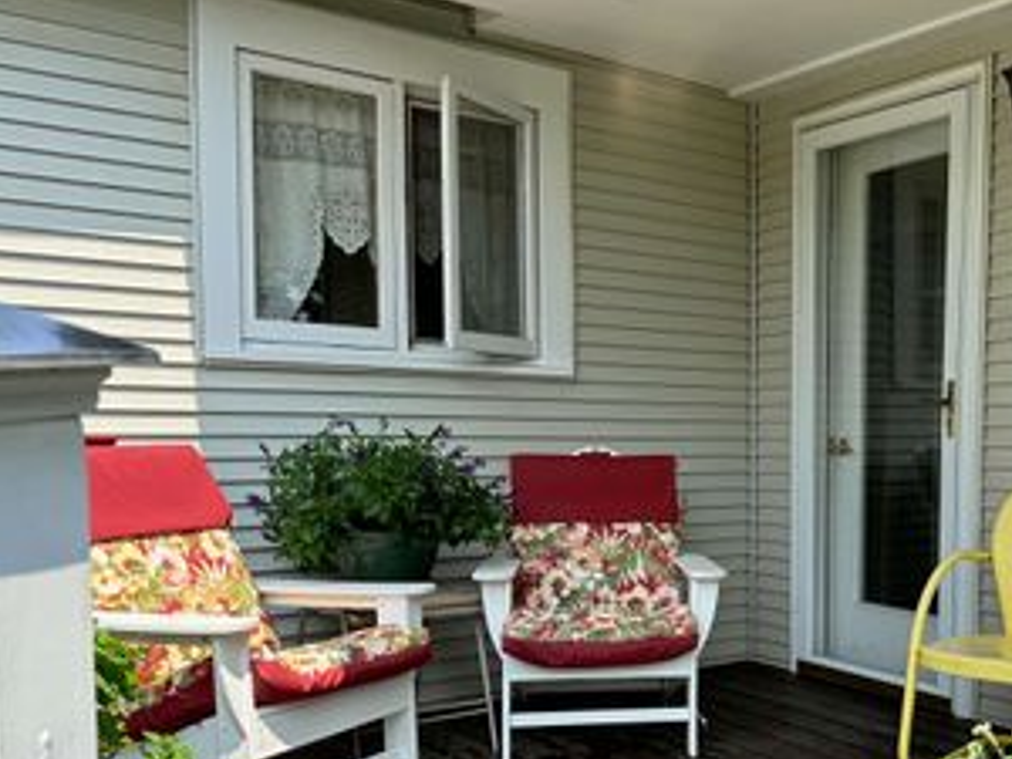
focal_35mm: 40
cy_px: 514
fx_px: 1169
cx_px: 779
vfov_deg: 35.6
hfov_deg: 44.9
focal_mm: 6.86
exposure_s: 1/1393
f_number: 1.78
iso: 80
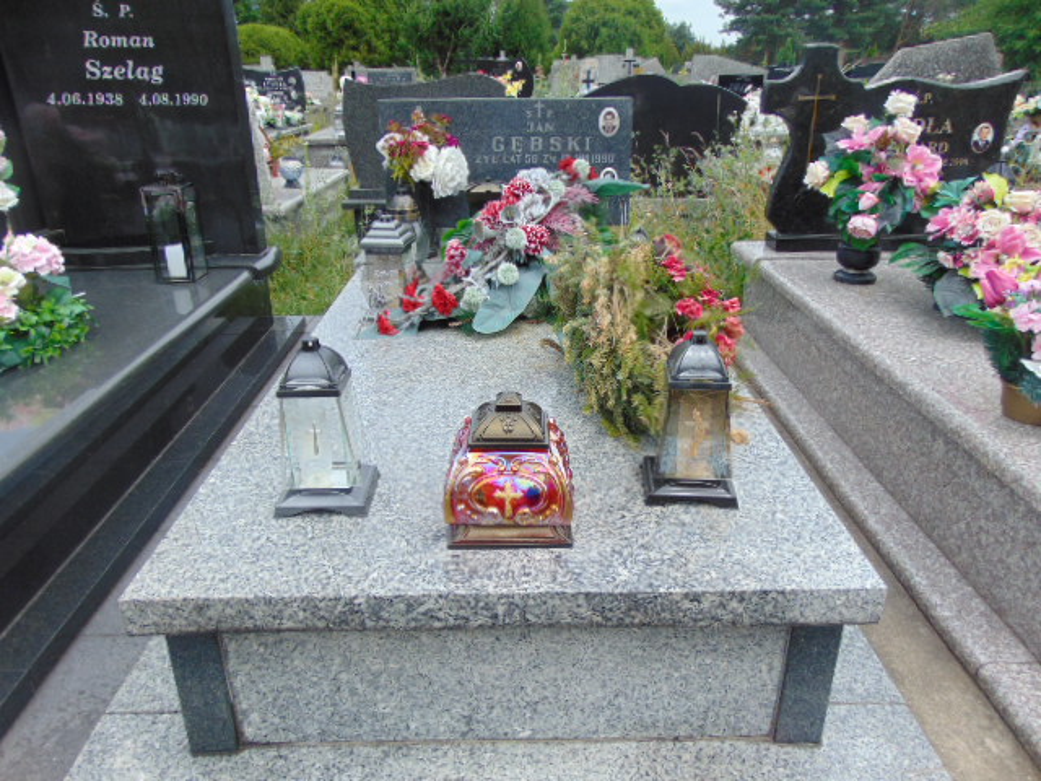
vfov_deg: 54.9
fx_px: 752
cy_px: 390
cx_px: 520
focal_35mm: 25
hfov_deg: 69.4
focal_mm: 4.5
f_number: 3
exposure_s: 1/800
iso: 80
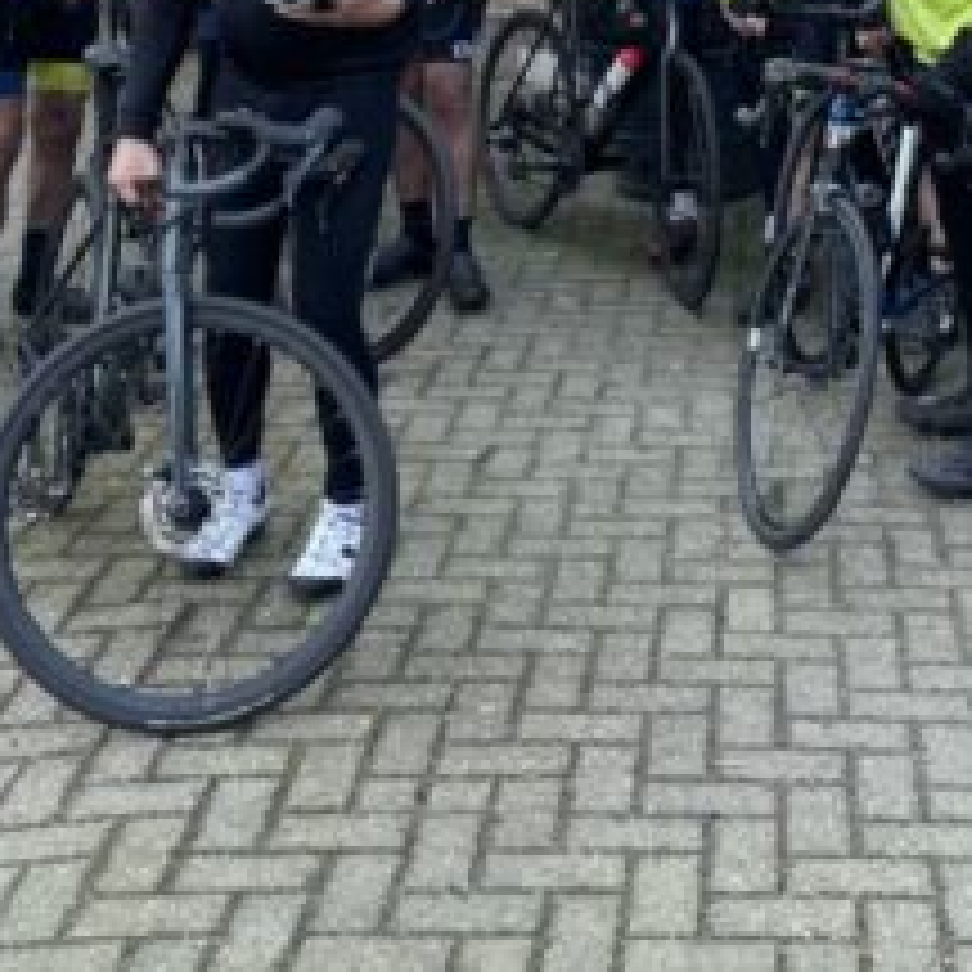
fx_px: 2160
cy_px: -68
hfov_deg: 25.2
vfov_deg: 23.9
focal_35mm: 68
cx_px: 666
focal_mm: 4.2
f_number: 1.6
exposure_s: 1/165
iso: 32
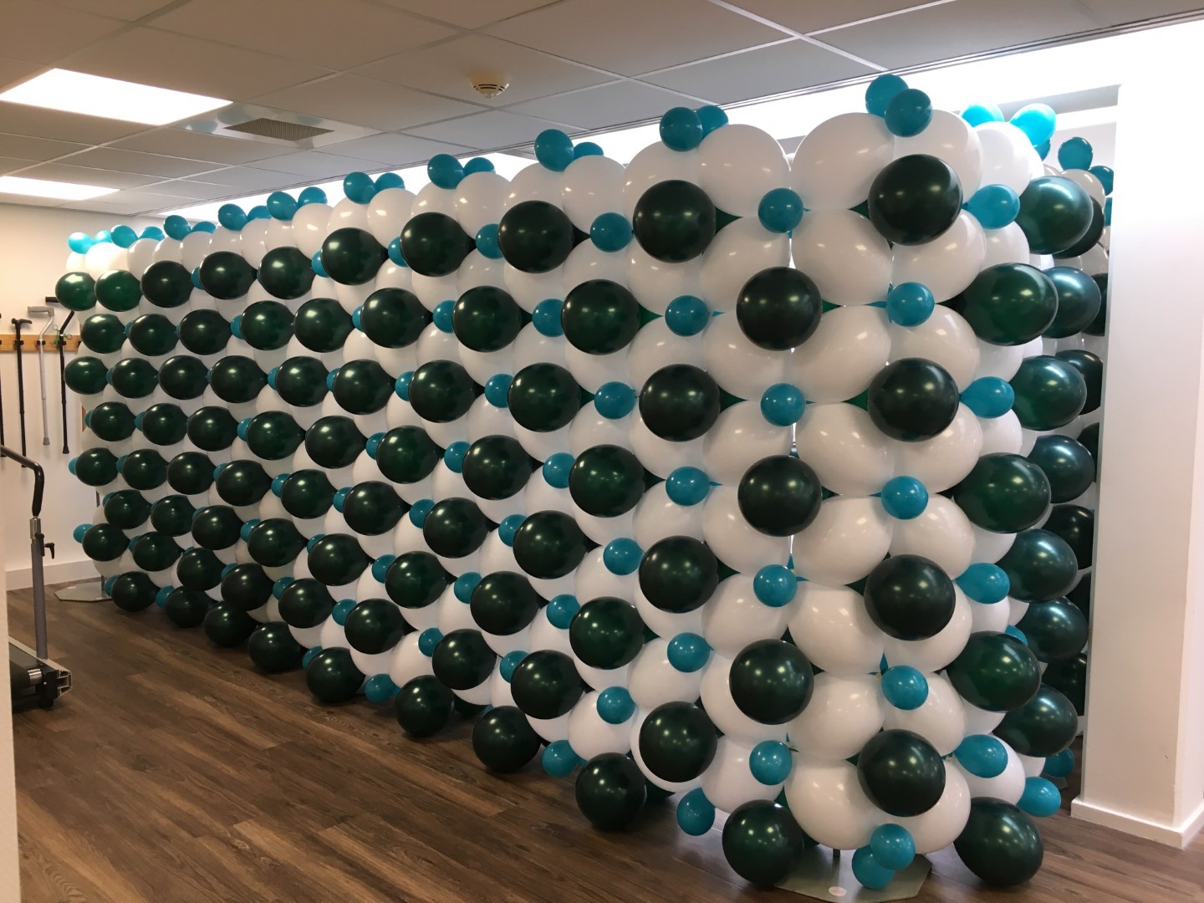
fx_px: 1009
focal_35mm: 29
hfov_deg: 61.7
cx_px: 602
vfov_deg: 48.2
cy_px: 452
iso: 40
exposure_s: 1/33
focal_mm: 4.15
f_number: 2.2
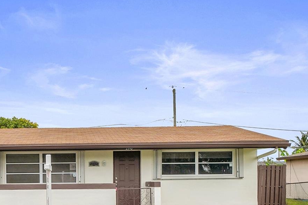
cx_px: 61
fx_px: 479
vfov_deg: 23.5
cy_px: 189
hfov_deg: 34.5
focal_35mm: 56
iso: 400
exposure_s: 1/200
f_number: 16
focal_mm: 24
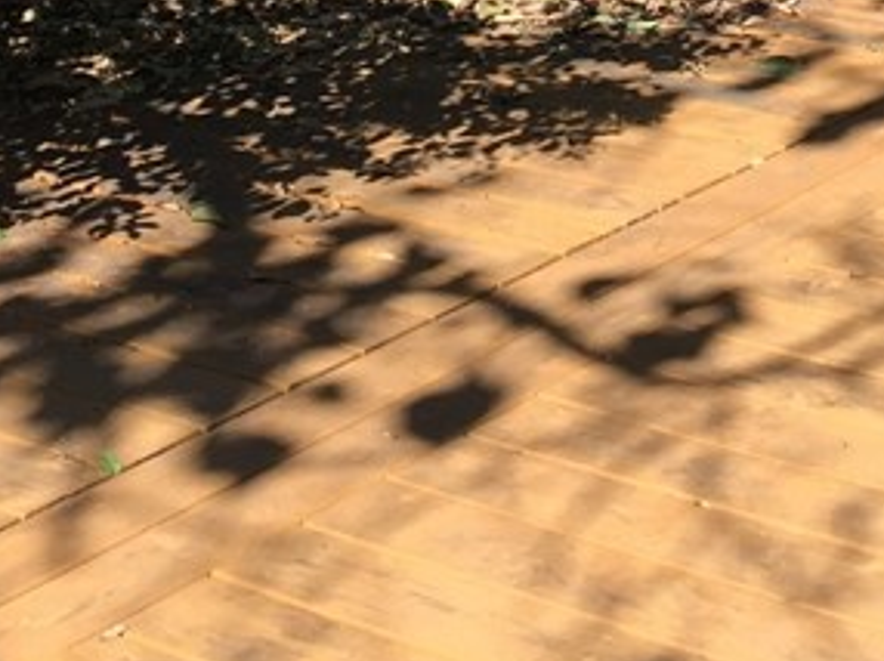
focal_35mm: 104
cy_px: -405
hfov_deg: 18.7
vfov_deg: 13.2
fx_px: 2654
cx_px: 736
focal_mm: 4.15
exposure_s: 1/638
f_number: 2.2
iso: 32
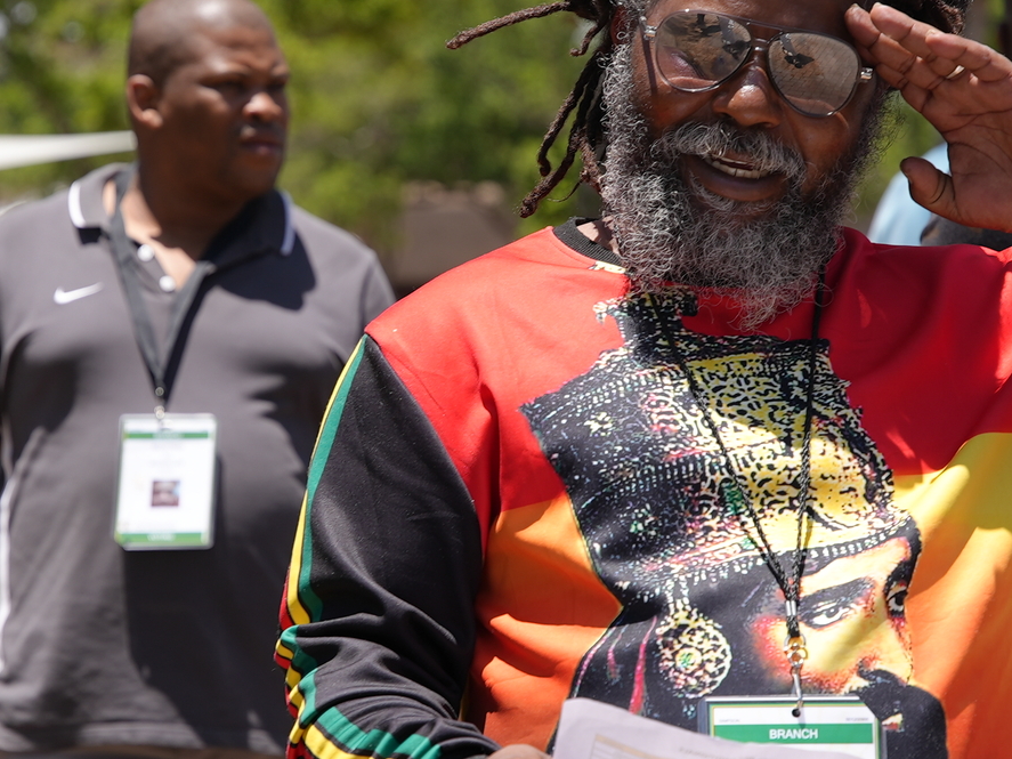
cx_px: 363
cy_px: 382
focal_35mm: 161
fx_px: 4706
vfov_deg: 9.2
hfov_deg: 12.3
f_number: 4.5
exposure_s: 1/500
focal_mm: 70
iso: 80
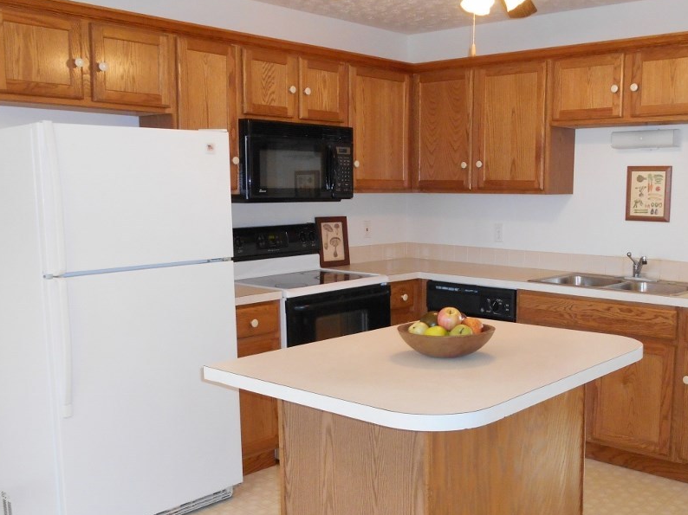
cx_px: 406
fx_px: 795
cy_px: 296
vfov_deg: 35.9
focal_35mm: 40
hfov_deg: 46.6
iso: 250
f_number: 3.6
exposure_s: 1/25
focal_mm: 5.5
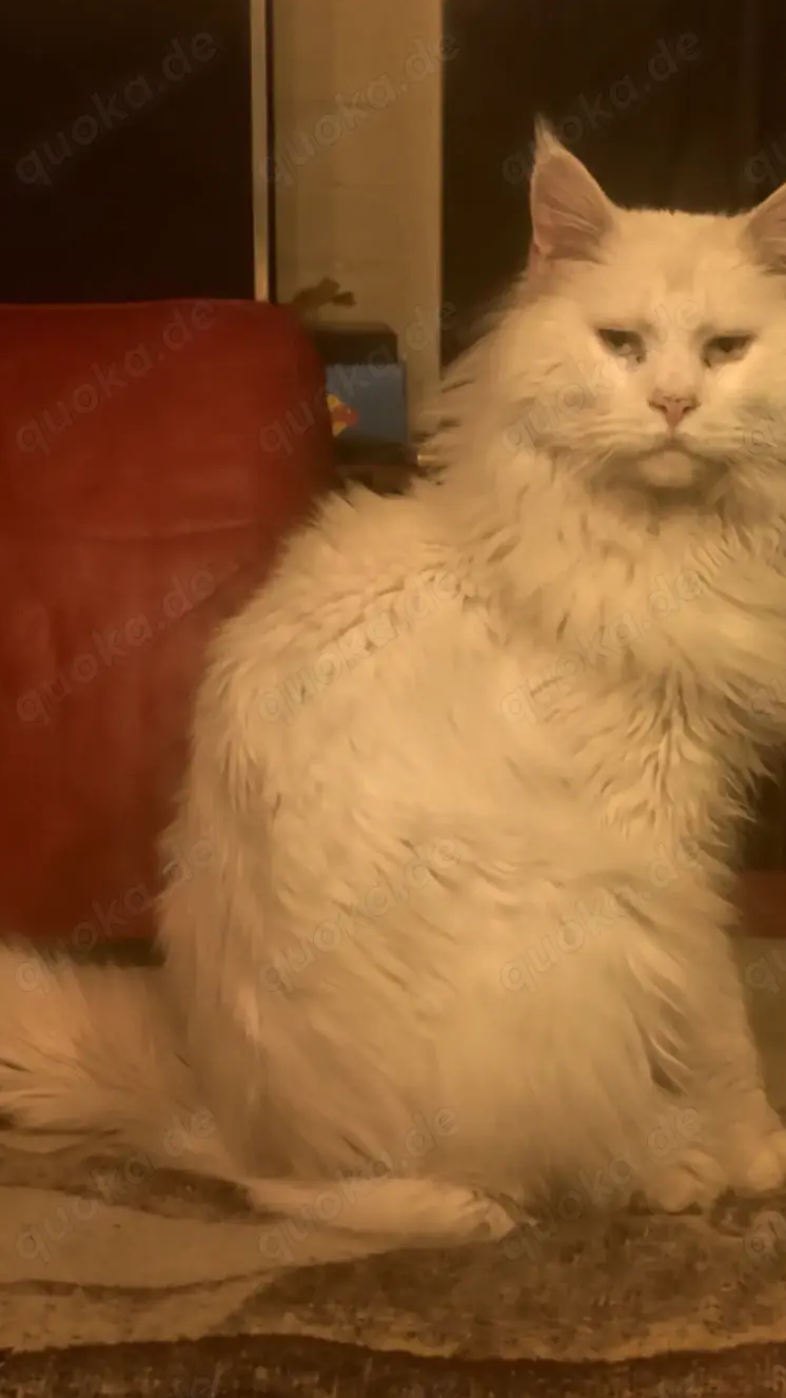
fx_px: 4223
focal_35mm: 114
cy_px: 698
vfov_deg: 18.8
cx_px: 485
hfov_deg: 10.6
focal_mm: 6.14
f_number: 1.65
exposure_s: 1/25
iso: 1000
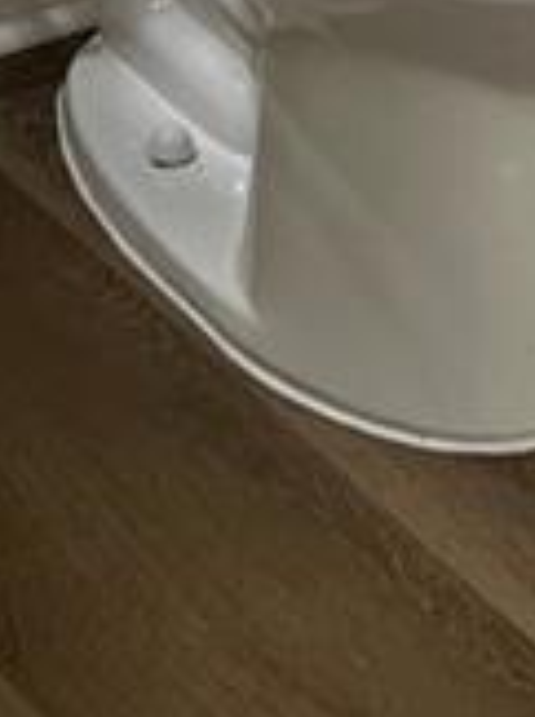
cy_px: -943
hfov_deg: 7.7
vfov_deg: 9.3
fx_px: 3988
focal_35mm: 193
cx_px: 358
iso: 80
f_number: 1.5
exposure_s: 1/120
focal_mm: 5.7
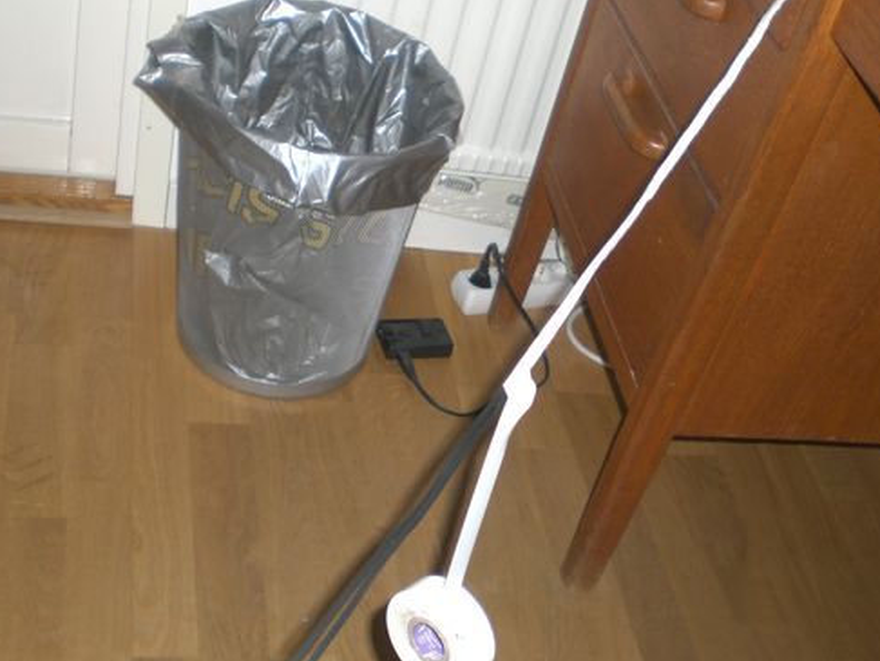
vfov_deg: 29.1
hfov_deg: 38.0
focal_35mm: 50
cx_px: 531
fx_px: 1272
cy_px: 373
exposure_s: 1/60
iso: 100
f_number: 3.1
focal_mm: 6.3
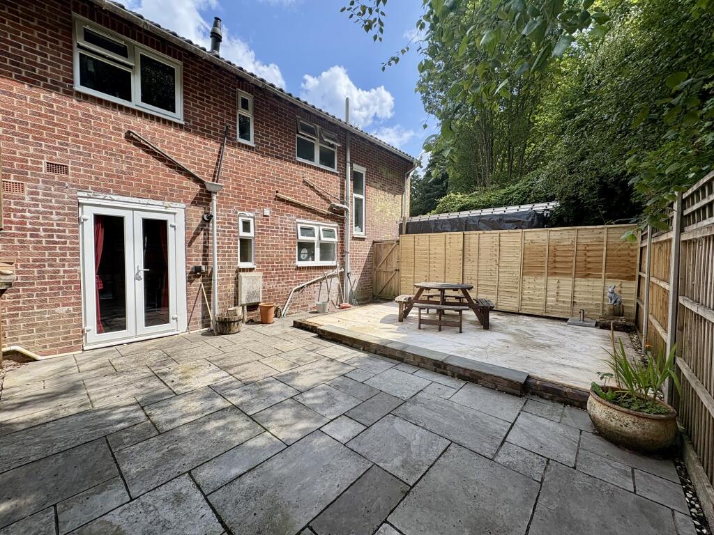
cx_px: 357
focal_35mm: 14
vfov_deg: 85.7
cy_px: 268
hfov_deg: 102.1
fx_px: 289
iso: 50
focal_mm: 2.22
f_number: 2.2
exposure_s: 1/1346
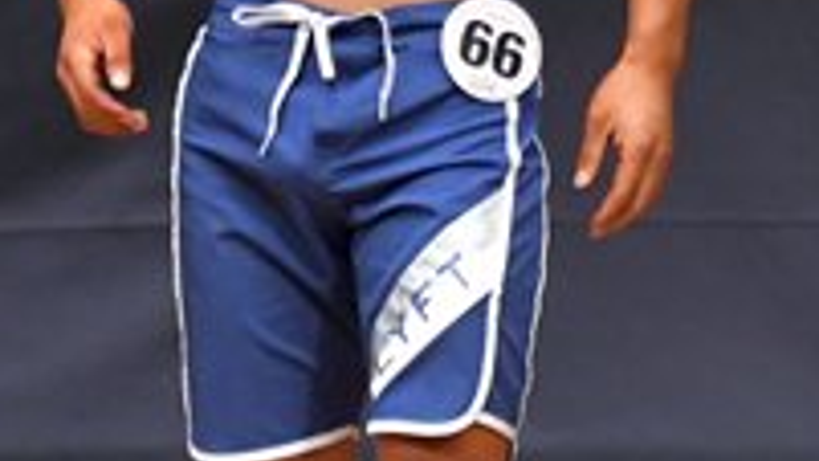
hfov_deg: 1.8
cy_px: 78
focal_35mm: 1213
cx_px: -31
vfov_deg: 1.0
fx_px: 26339
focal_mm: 200
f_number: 5.6
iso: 6400
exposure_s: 1/400
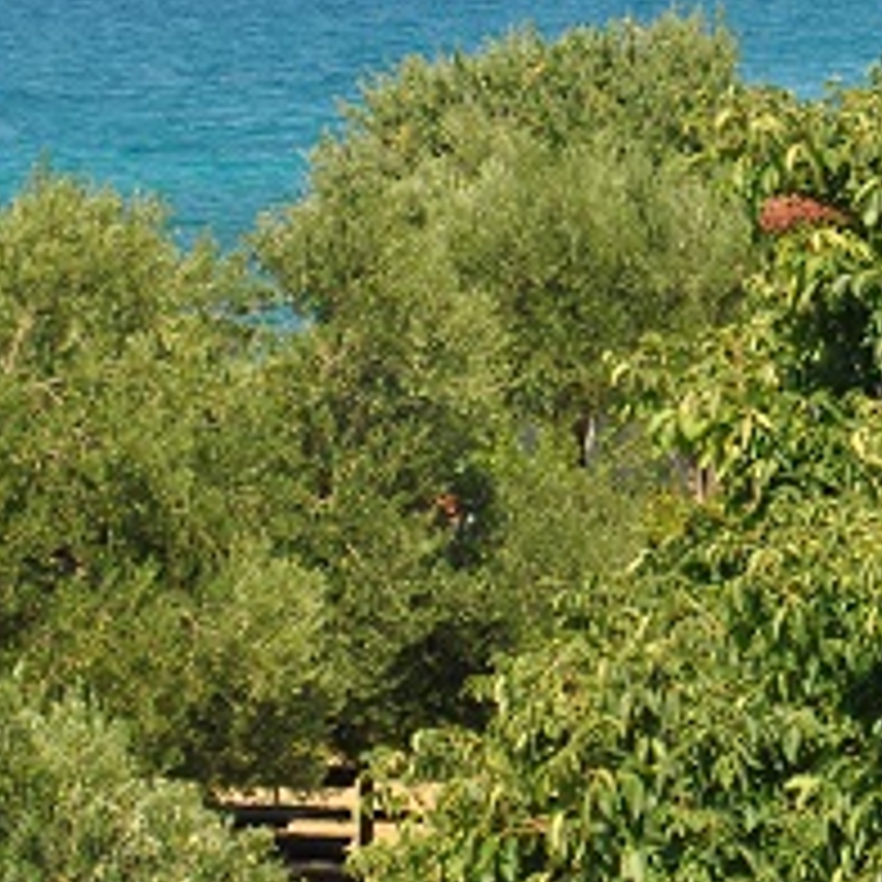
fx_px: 7264
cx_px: 1028
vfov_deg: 6.9
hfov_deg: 6.9
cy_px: -137
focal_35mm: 252
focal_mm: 50
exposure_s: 1/250
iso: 100
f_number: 8
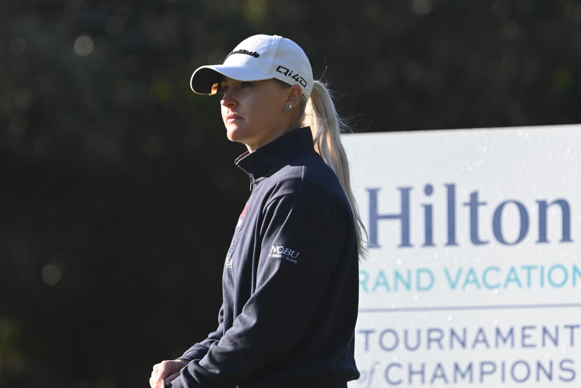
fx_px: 9683
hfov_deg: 3.4
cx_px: 290
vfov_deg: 2.3
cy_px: 194
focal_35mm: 600
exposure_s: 1/640
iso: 360
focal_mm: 400
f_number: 6.3
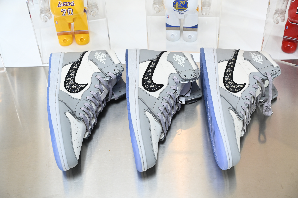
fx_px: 579
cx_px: 149
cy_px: 99
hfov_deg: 28.9
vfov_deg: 19.4
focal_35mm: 70
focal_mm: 70
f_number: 5.6
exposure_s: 1/100
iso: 640
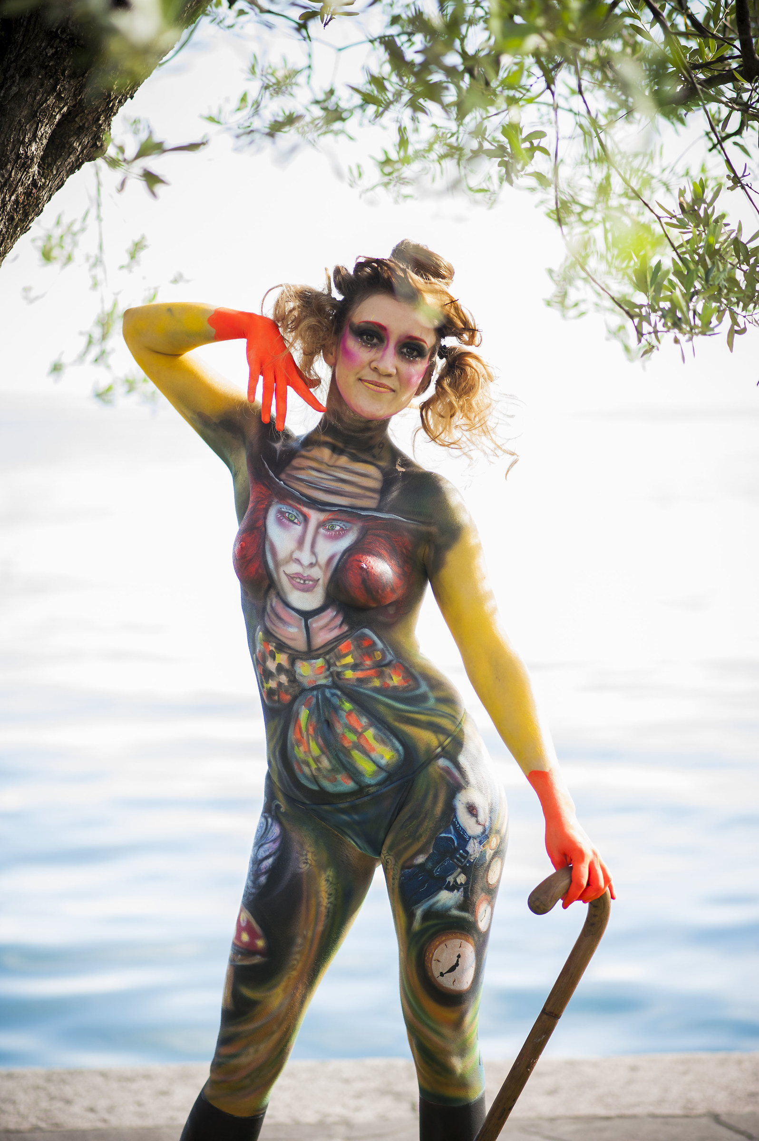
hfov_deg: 16.0
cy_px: 570
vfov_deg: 23.9
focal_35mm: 85
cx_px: 380
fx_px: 2693
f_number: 1.8
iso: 200
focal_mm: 85
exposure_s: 1/640
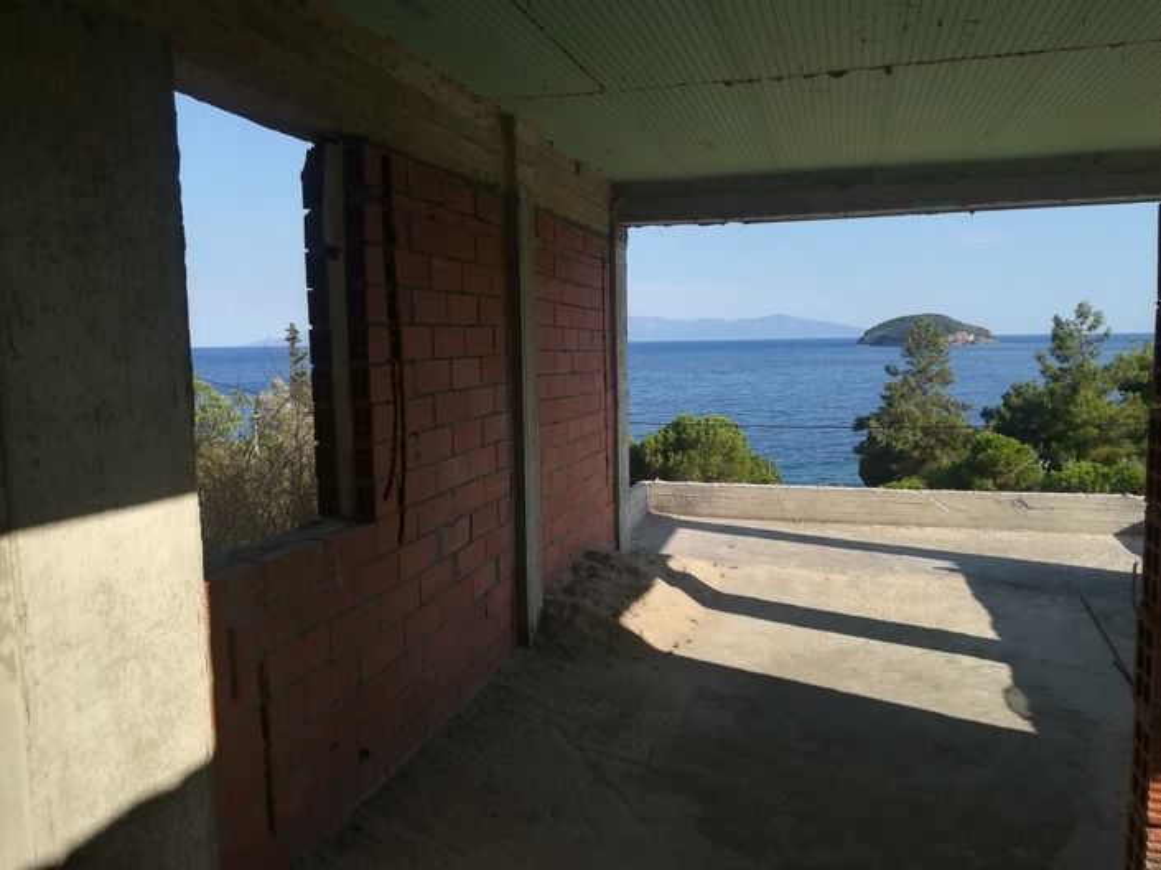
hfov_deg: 67.3
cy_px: 435
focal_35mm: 26
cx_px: 580
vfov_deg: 53.0
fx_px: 872
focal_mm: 3.83
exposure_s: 1/565
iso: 50
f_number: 2.2
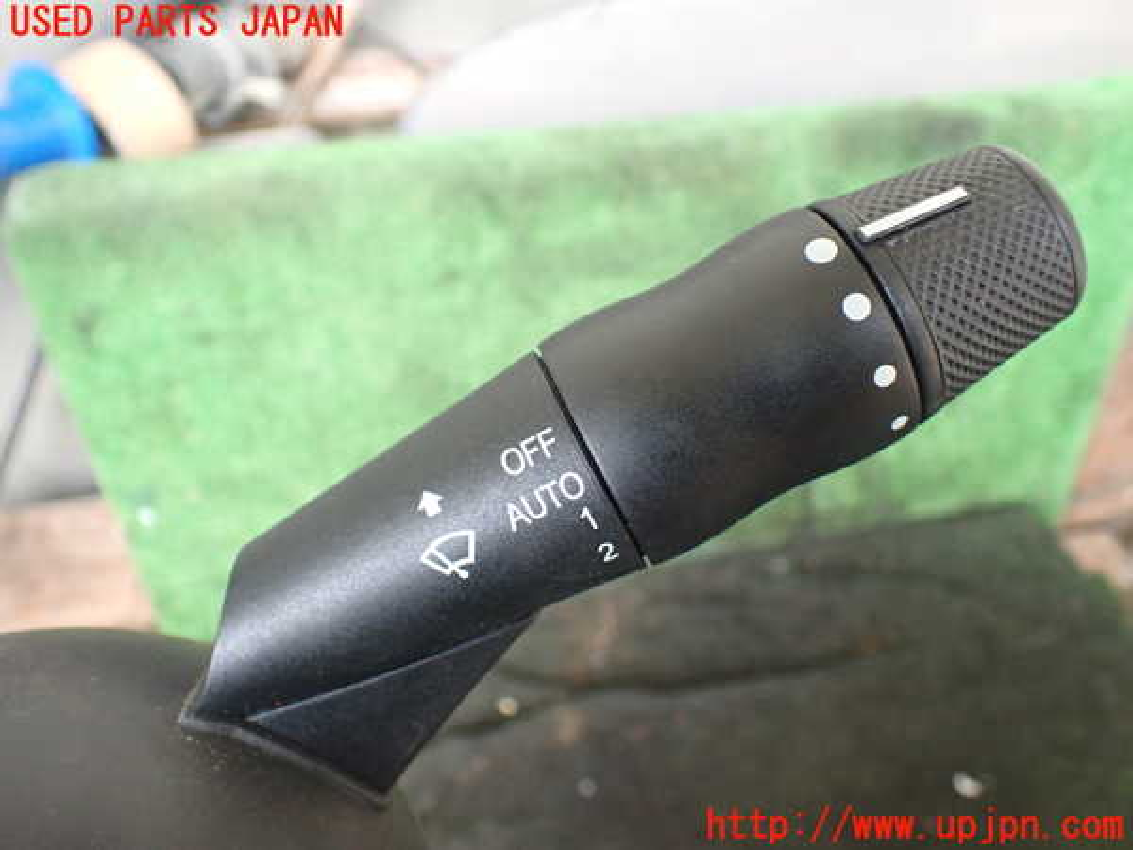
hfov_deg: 60.0
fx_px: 982
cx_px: 566
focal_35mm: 30
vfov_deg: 46.8
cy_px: 425
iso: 500
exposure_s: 1/125
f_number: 2.3
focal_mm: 5.4
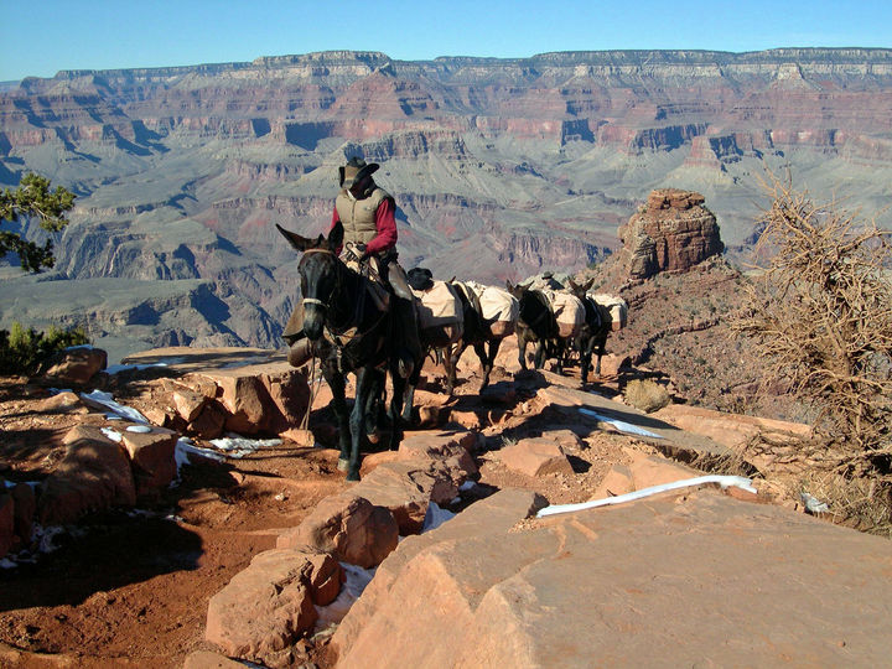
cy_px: 334
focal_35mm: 38
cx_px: 446
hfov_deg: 49.0
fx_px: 979
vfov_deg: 37.7
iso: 100
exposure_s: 1/458
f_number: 7.6
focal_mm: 8
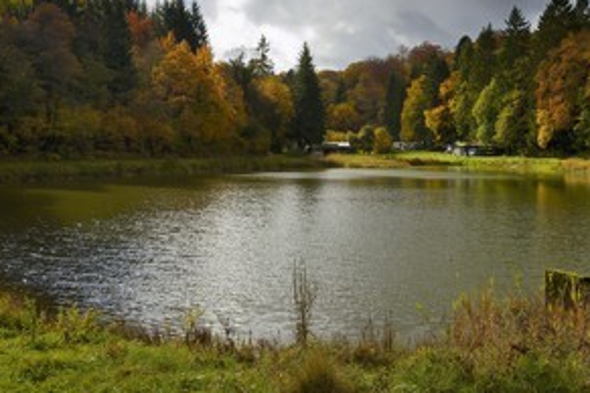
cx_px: 387
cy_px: 146
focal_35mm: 49
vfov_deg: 27.4
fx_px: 803
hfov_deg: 39.9
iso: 200
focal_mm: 34
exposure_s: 1/200
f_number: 11
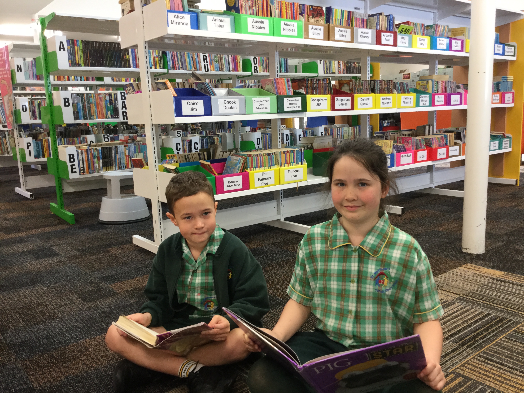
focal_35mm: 31
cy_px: 196
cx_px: 262
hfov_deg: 58.4
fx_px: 469
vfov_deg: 45.4
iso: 80
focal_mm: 3.3
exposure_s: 1/33
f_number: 2.4
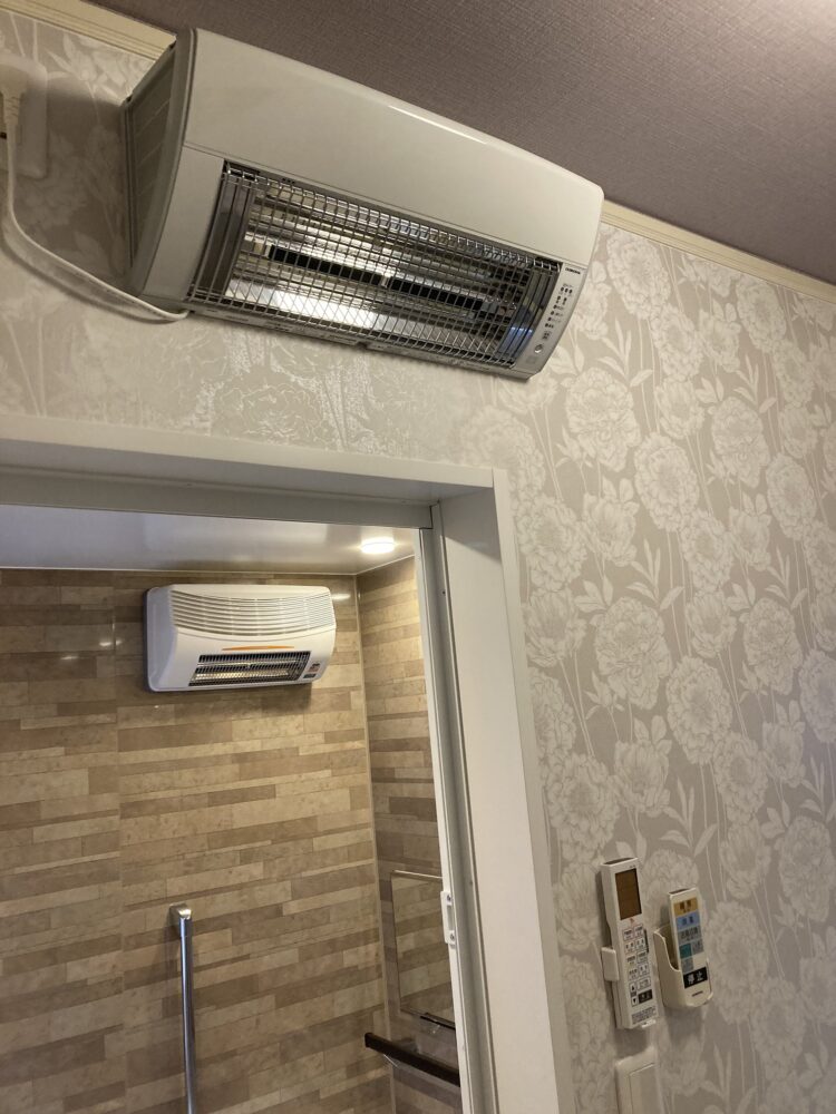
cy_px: 557
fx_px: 902
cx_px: 418
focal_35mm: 28
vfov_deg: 63.4
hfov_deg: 49.7
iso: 200
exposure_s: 1/60
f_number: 1.8
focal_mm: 3.99
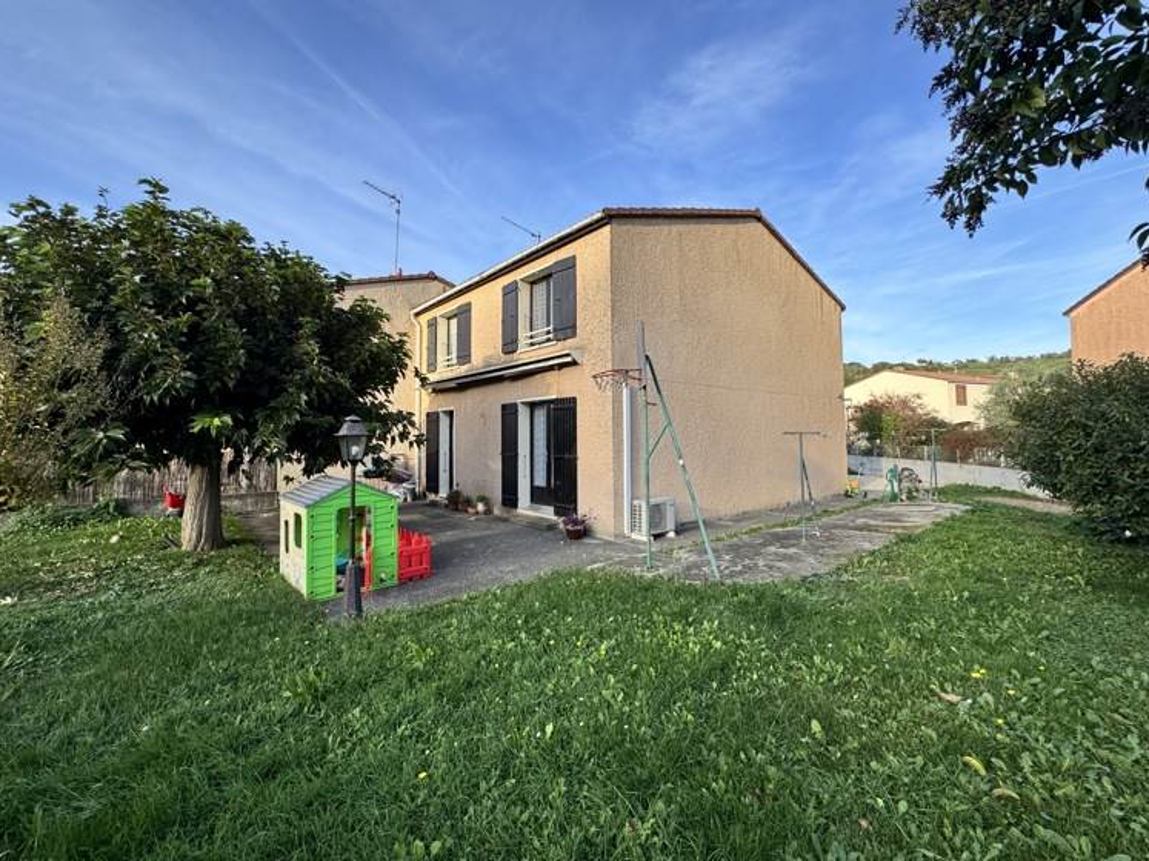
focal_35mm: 15
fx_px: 498
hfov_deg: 98.2
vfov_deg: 81.7
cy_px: 412
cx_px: 563
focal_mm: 2.22
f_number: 2.2
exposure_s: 1/495
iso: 40
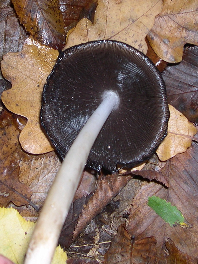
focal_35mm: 38
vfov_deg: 49.0
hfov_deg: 37.7
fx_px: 290
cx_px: 99
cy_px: 132
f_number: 7.6
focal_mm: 8
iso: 100
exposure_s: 1/60
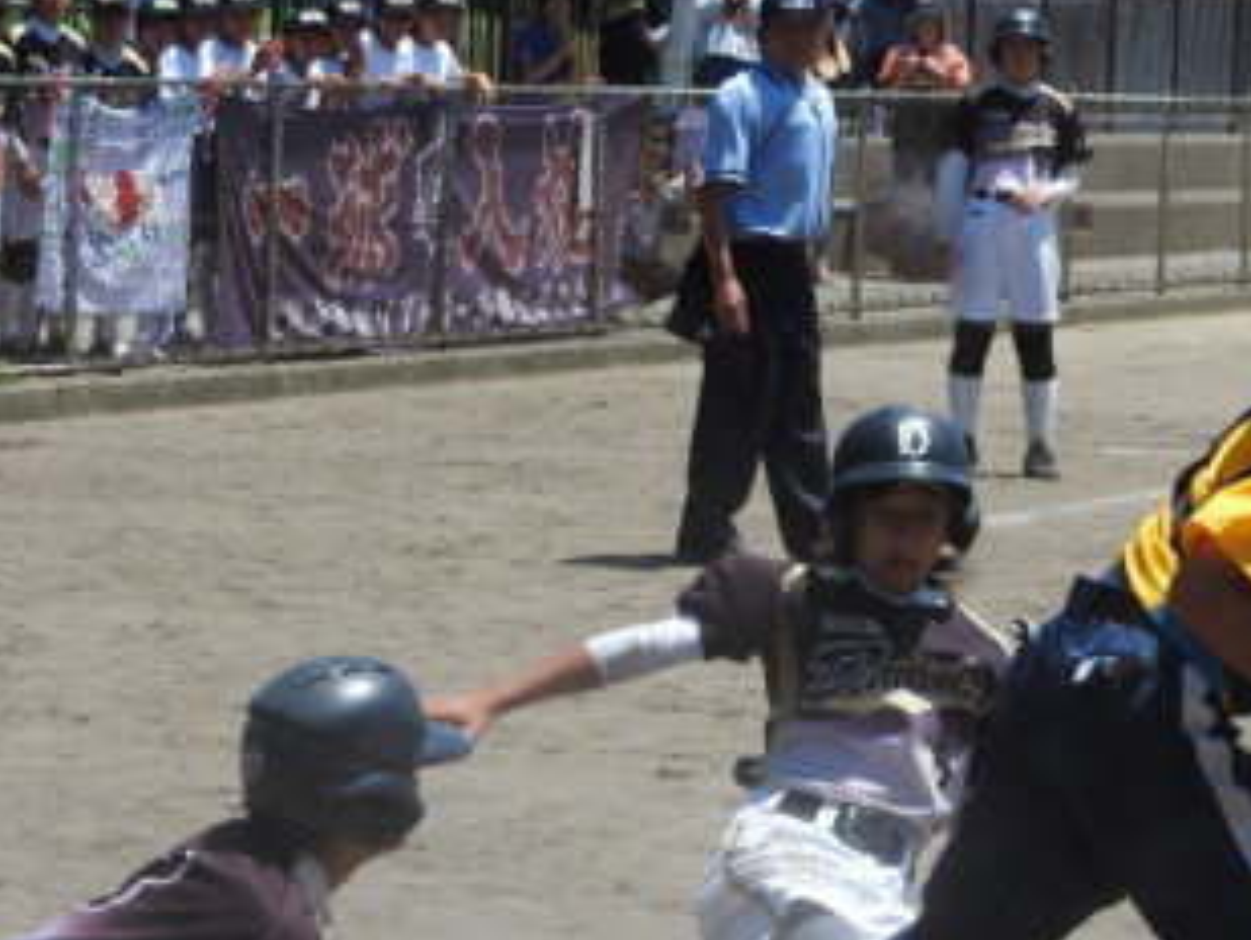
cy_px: 531
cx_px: 1206
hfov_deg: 9.6
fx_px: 7375
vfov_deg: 7.3
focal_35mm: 204
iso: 100
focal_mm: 18.8
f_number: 4.8
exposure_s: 1/800
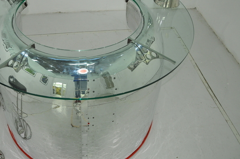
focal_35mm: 34
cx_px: 84
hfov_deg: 54.9
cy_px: 65
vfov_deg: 38.6
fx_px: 226
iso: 400
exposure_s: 1/60
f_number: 4
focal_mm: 16
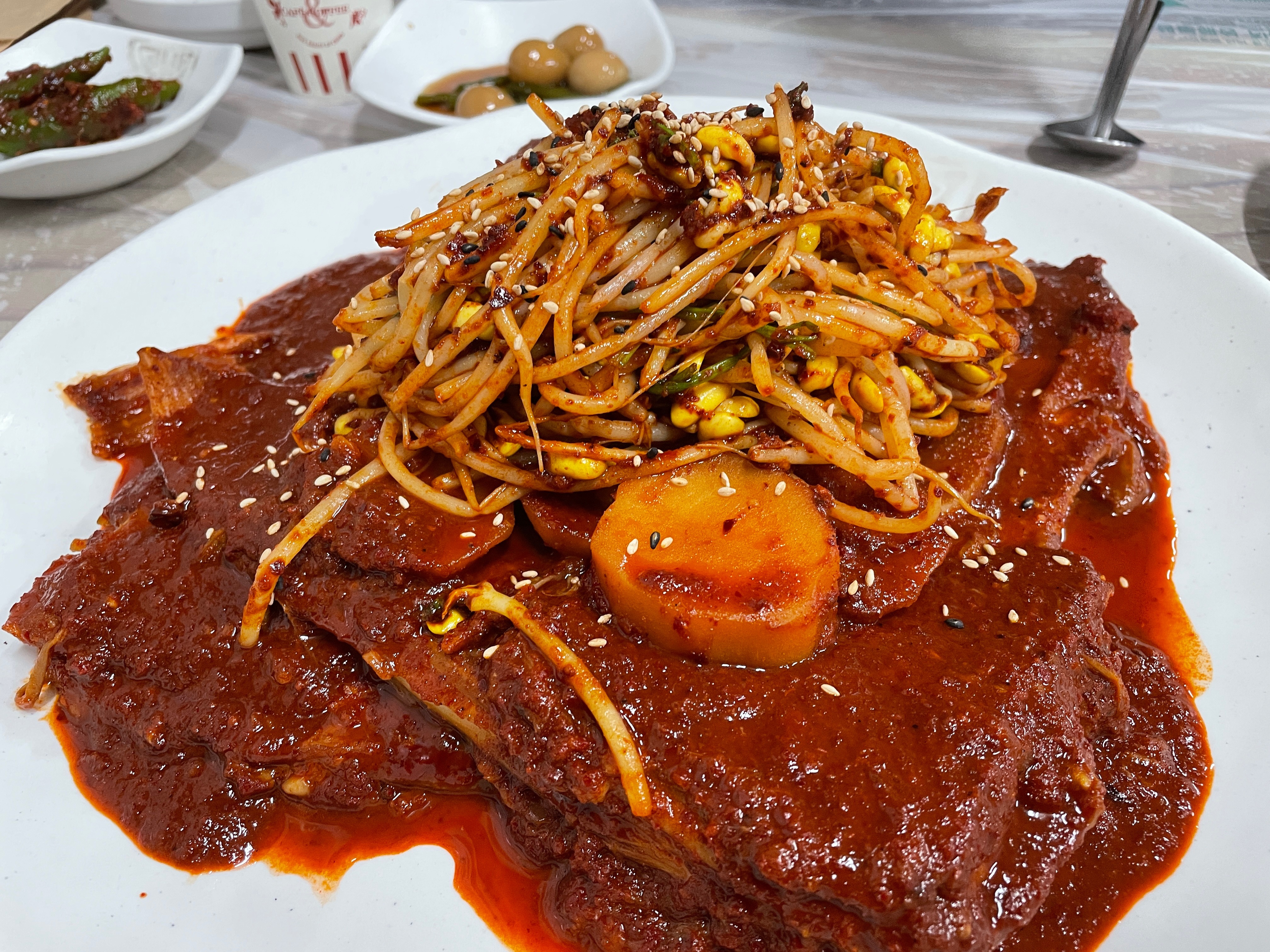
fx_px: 954
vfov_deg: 53.1
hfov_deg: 67.3
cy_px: 476
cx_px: 635
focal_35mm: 26
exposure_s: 1/60
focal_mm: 4.2
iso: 160
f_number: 1.6
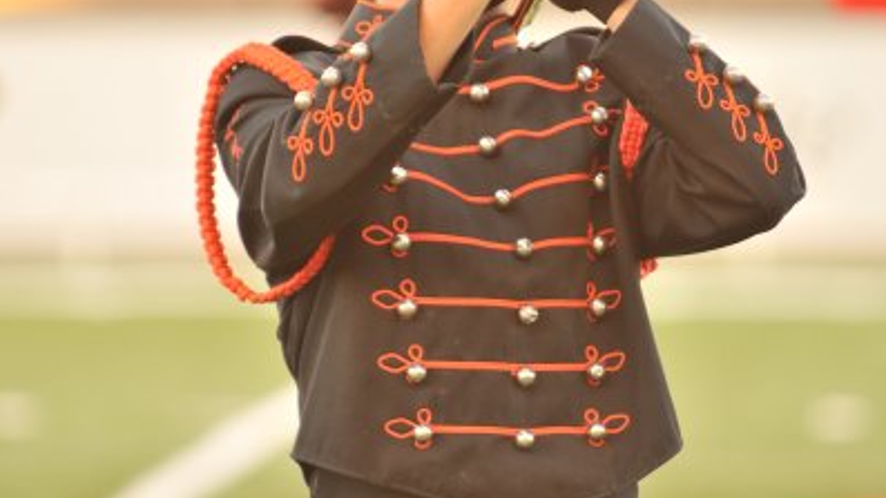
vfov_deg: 2.6
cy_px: 156
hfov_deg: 4.5
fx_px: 11156
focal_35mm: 475
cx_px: 443
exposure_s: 1/200
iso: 200
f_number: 2.8
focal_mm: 200
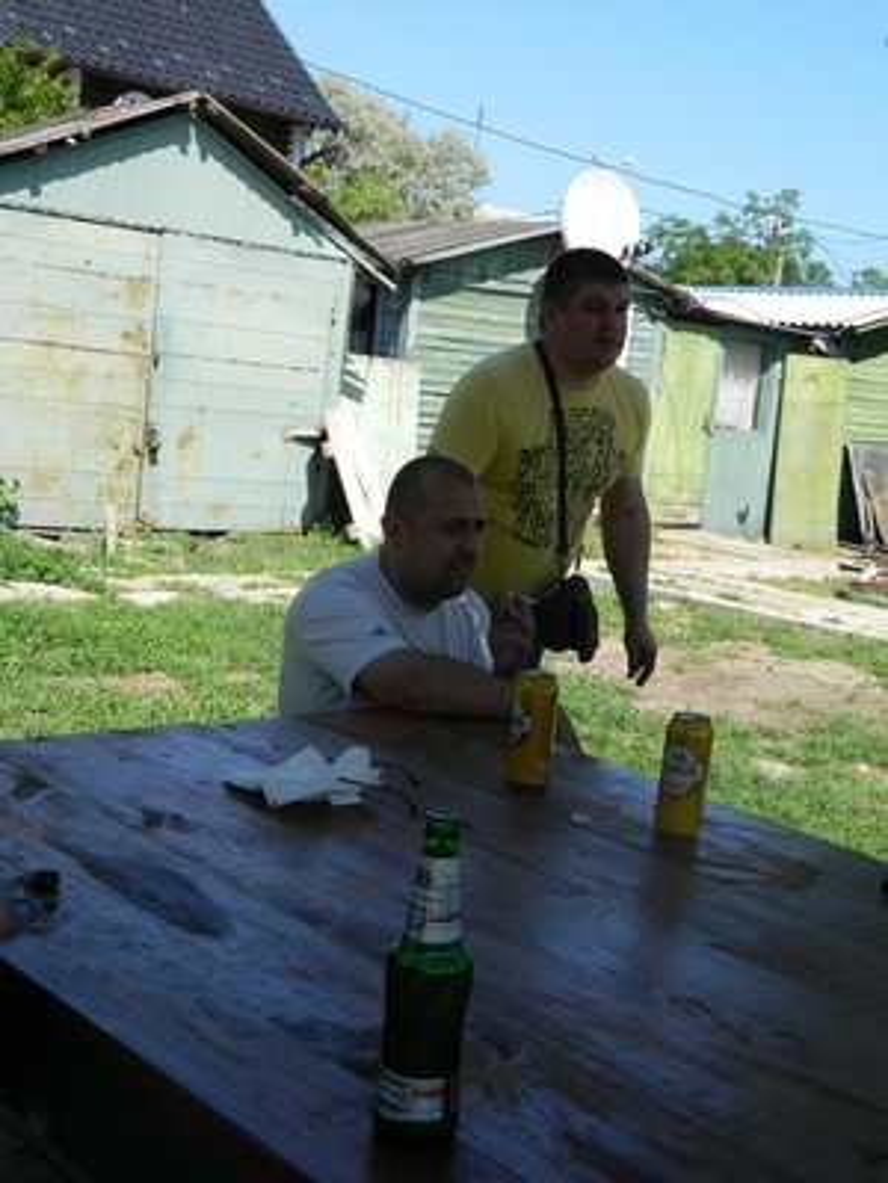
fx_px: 1608
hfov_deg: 30.9
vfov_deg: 40.4
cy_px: 592
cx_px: 444
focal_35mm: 47
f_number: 3.6
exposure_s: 1/500
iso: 80
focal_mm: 8.4
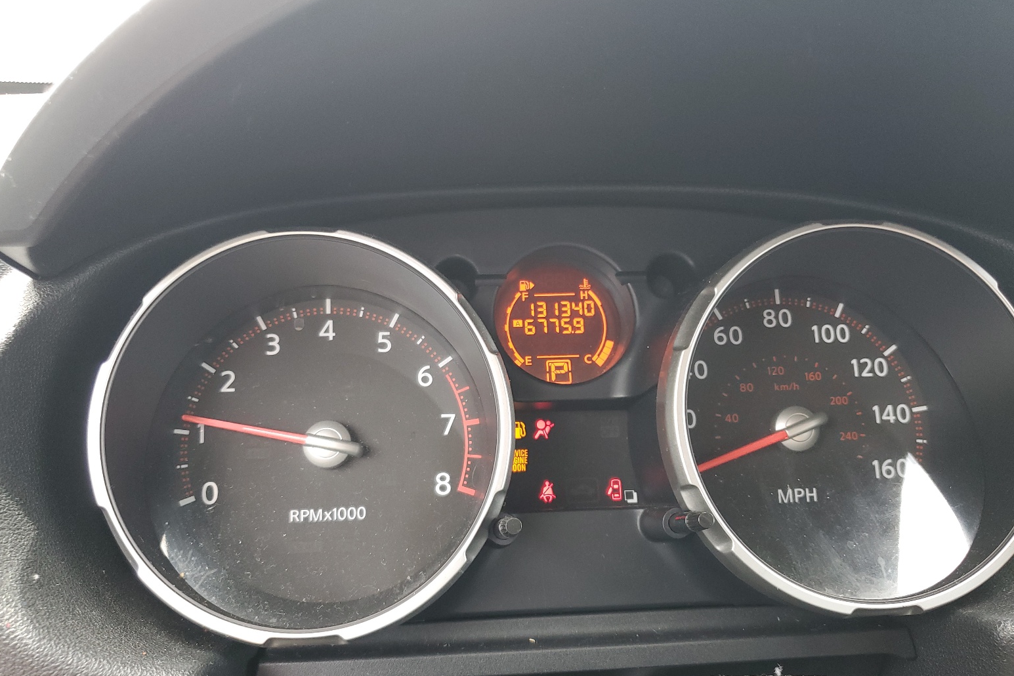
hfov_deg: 65.5
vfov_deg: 46.3
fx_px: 789
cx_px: 510
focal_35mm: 28
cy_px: 376
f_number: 1.5
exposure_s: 1/120
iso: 90
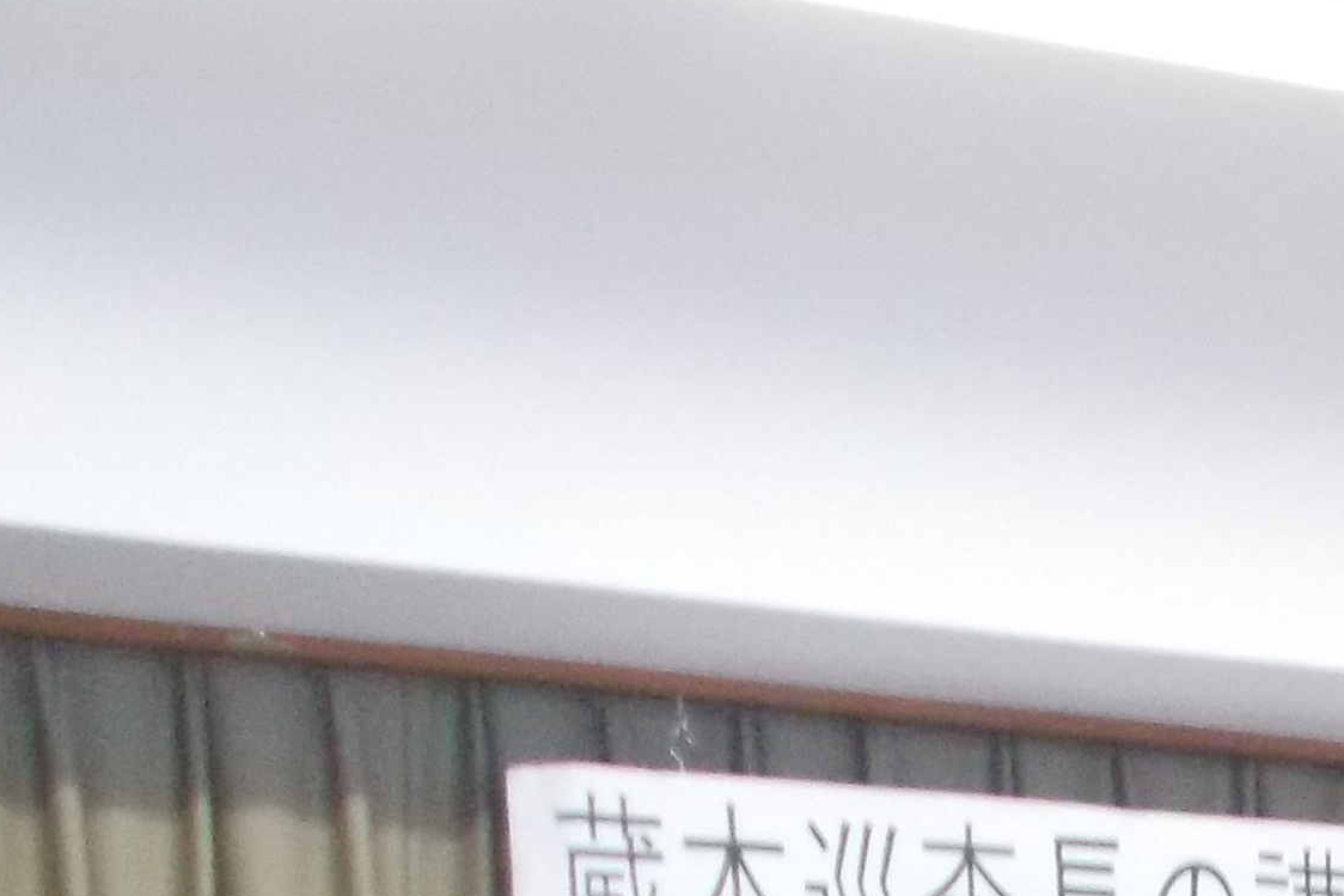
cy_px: 1936
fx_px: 5412
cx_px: 1938
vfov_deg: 8.8
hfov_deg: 13.4
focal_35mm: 145
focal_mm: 6
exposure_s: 1/25
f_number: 3.6
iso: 400
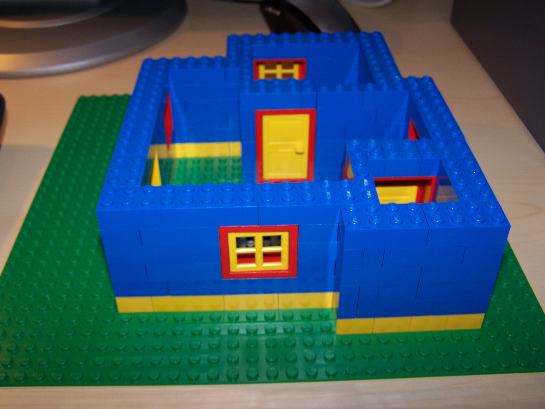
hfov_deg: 47.9
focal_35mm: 39
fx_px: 614
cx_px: 267
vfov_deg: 36.8
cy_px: 201
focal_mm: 6.3
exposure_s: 1/60
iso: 80
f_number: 2.8
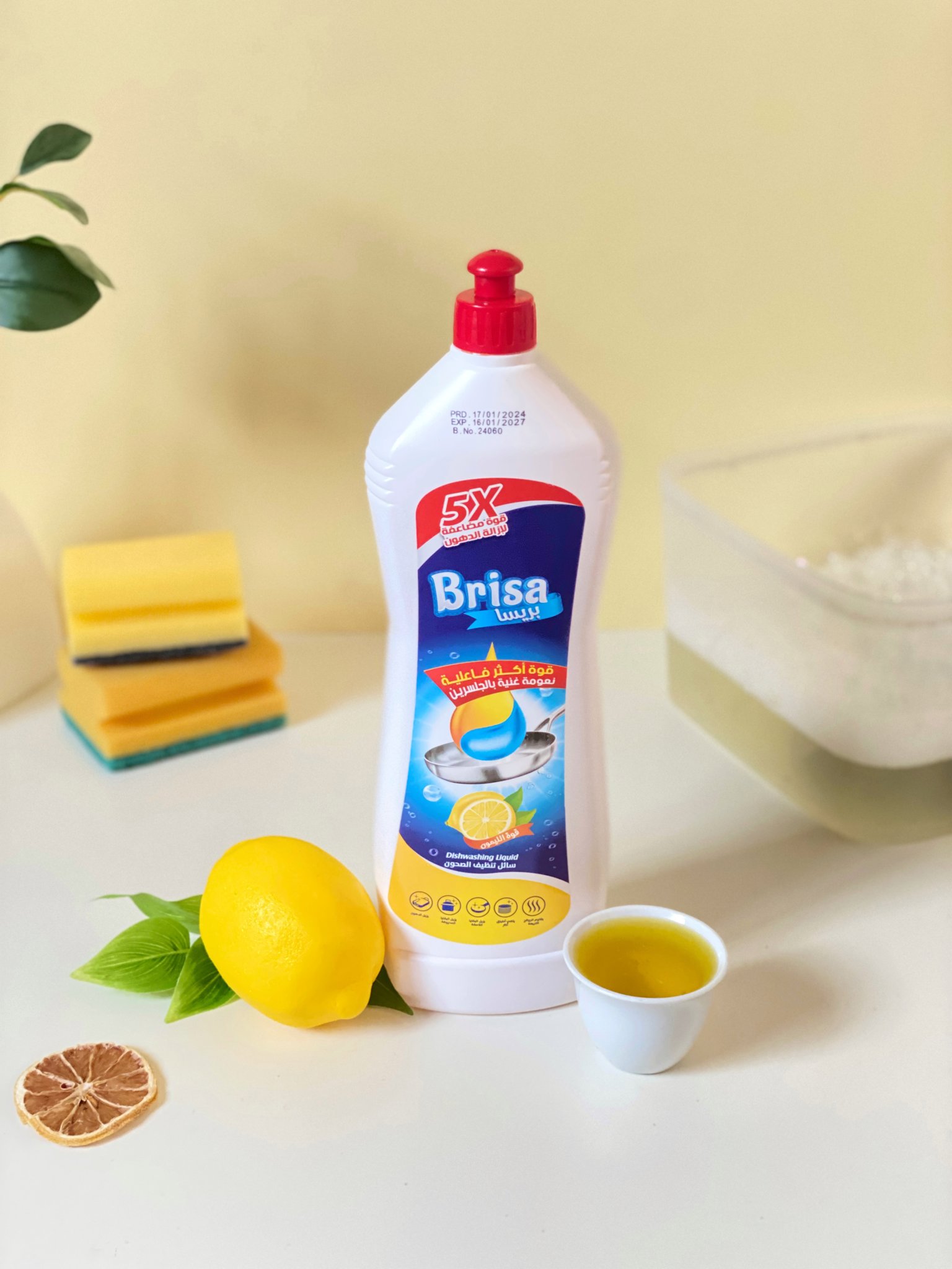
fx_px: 1907
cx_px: 476
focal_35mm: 52
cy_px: 634
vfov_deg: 36.8
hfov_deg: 28.0
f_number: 2
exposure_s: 1/22
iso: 500
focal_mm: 6
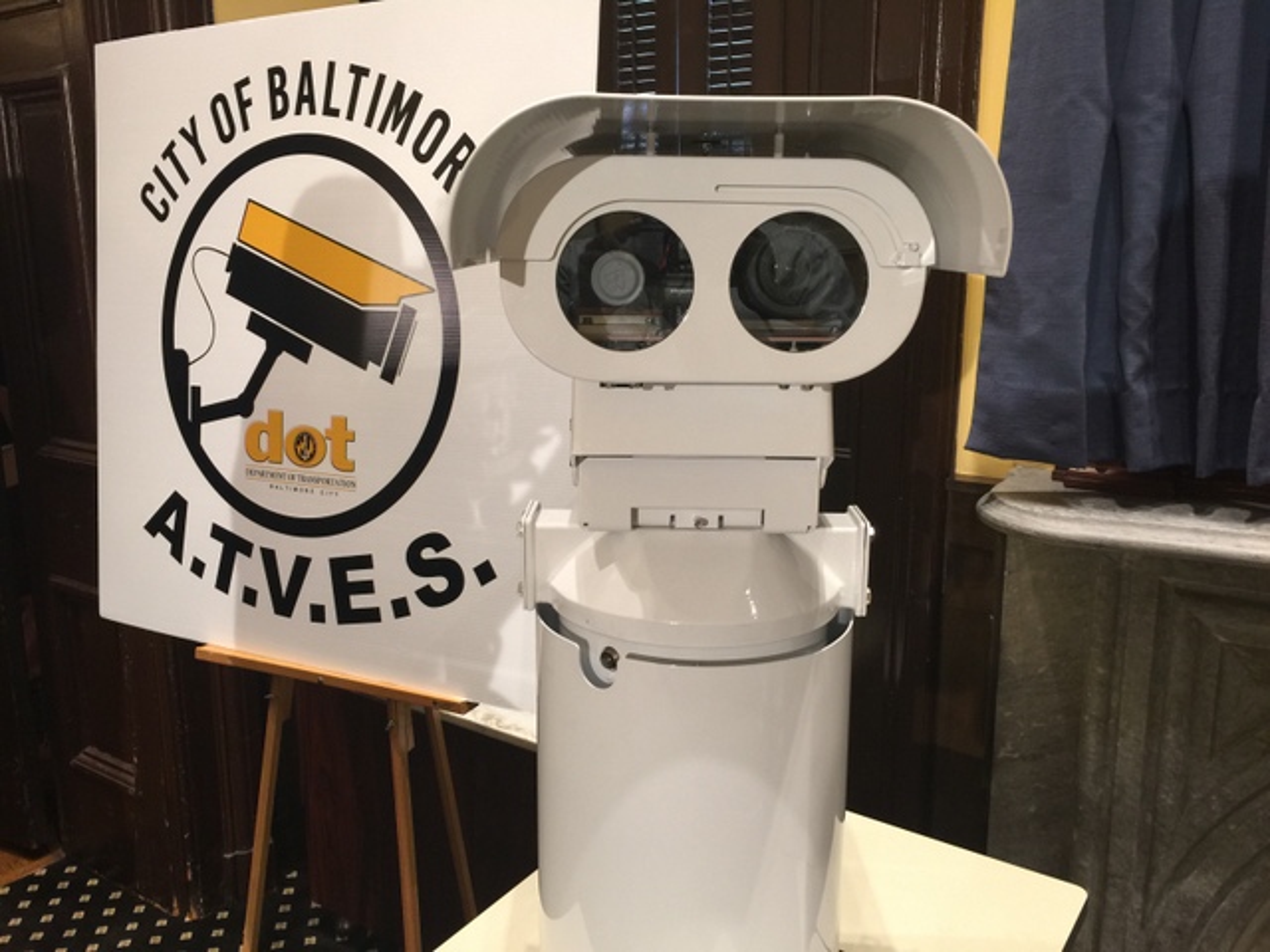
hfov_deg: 61.7
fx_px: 1064
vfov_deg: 48.2
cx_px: 635
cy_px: 476
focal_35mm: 29
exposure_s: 1/15
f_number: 2.2
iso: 50
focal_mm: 4.15
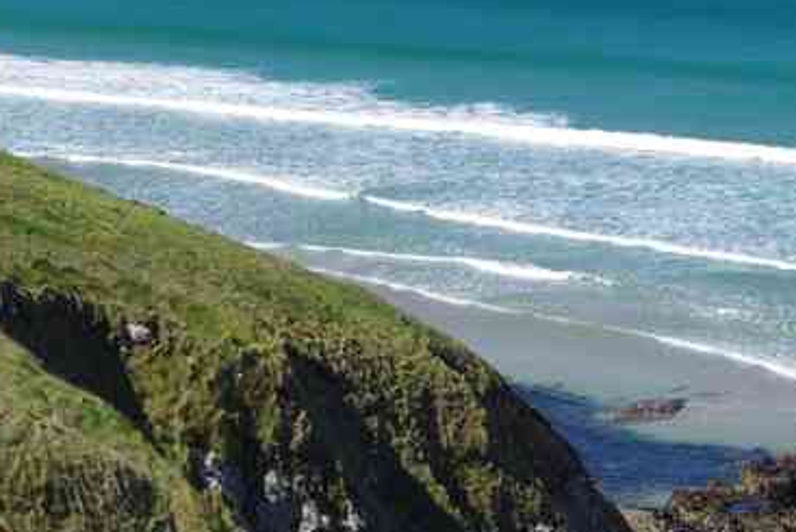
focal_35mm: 224
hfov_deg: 9.1
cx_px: -118
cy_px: -154
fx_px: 4963
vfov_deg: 6.1
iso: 200
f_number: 10
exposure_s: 1/100
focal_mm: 55
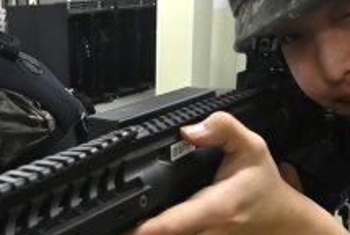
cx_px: 54
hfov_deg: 36.4
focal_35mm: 52
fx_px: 506
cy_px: 184
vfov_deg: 25.7
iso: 5000
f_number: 6.3
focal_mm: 14
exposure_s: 1/250
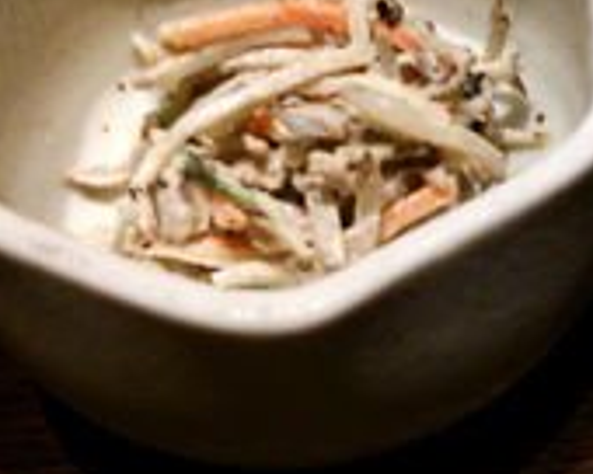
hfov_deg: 25.7
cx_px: 631
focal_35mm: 69
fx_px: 1211
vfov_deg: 21.3
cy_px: -14
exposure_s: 1/43
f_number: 1.94
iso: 160
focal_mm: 4.06
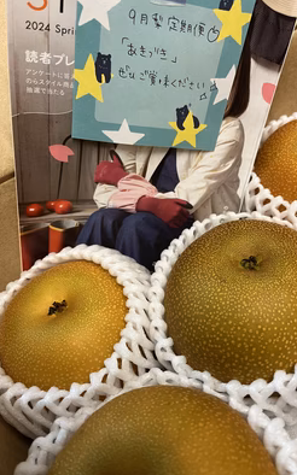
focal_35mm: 28
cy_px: 238
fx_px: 363
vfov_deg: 66.5
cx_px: 179
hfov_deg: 44.3
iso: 125
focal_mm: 5.1
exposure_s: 1/60
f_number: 1.6
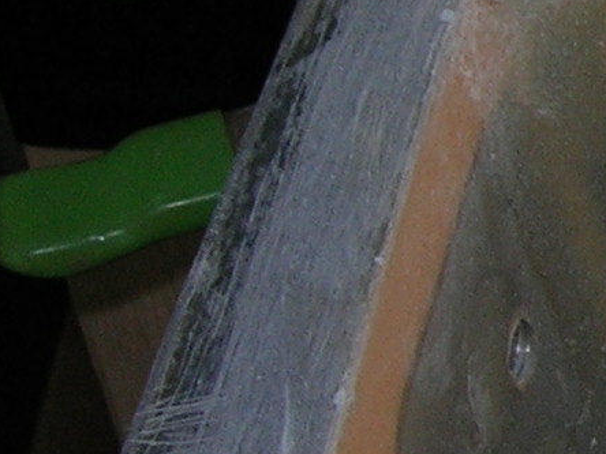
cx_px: 1743
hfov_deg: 7.8
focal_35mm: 222
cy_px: 177
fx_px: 3886
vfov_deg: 6.7
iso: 64
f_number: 2.8
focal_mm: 7.8
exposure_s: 1/60.1
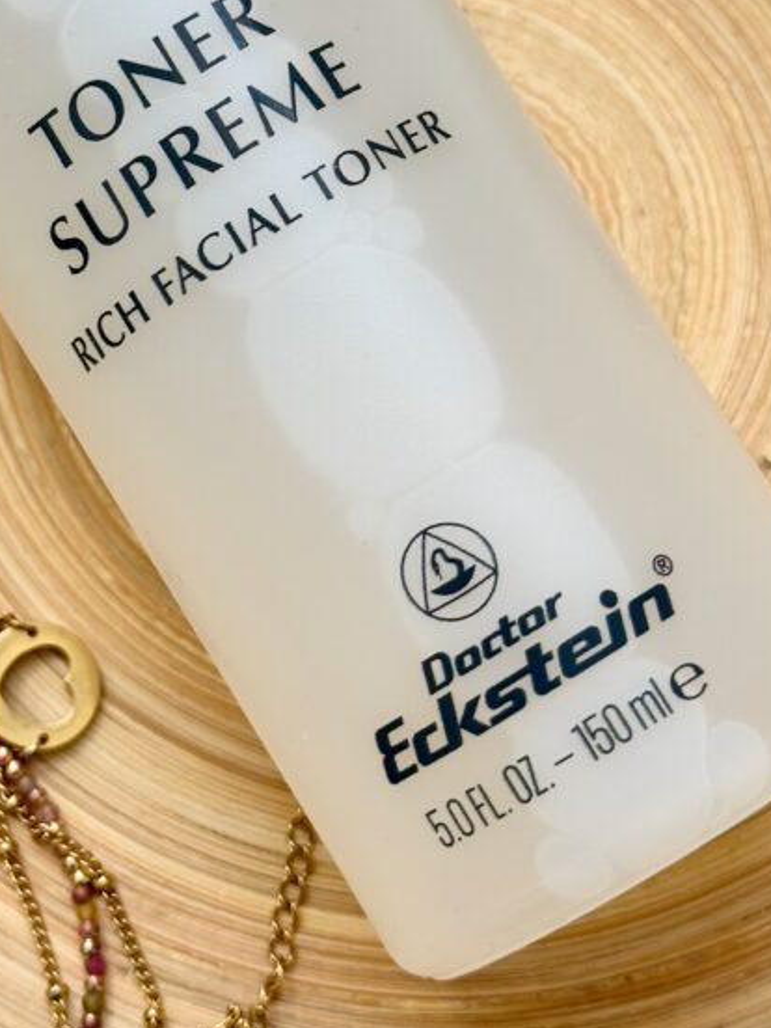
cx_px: 196
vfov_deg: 21.9
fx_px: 2643
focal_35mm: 89
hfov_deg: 16.5
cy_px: 352
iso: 50
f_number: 1.78
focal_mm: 6.76
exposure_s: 1/121
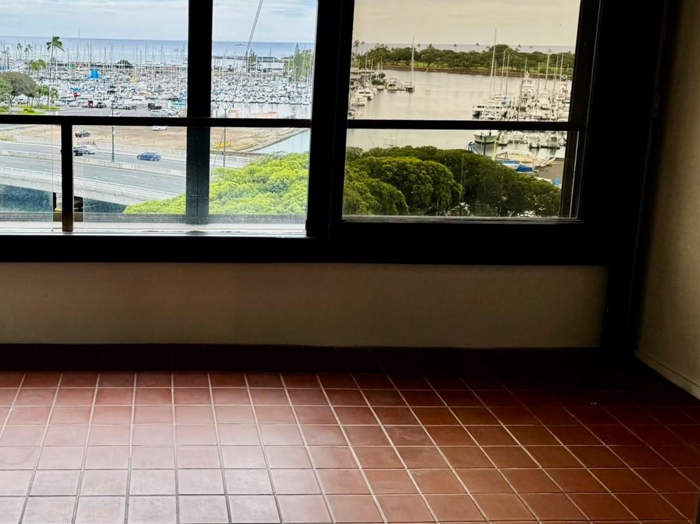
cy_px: 179
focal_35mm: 39
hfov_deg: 46.5
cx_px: 191
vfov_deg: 36.5
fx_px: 788
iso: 80
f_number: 1.78
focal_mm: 6.76
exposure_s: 1/1285
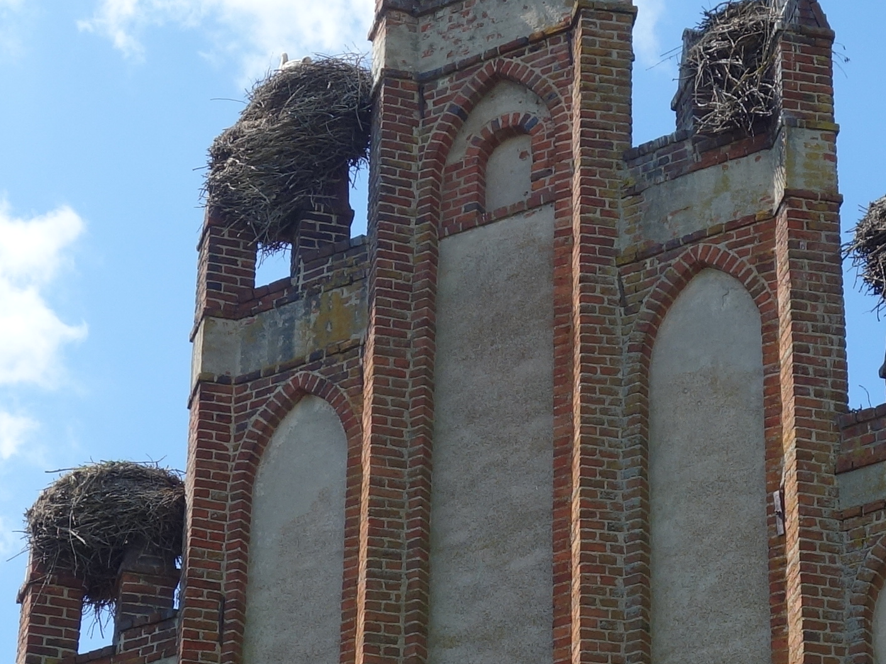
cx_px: 588
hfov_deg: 15.5
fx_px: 3250
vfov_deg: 11.6
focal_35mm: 127
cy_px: 480
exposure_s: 1/400
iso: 125
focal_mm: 12.62
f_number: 5.6
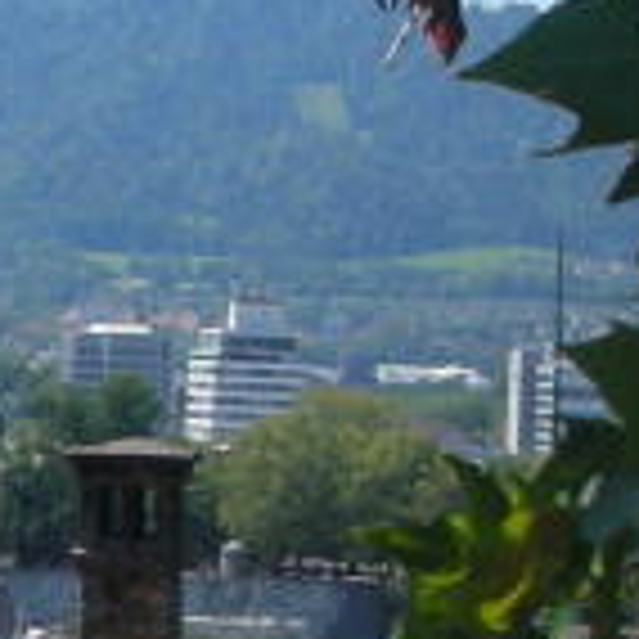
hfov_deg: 7.5
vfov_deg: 7.8
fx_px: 4657
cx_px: -670
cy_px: 454
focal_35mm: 223
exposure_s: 1/76.5
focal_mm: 5.8
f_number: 8.5
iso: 50
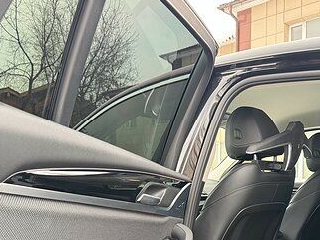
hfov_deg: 45.4
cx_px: 200
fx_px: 379
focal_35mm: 41
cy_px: 203
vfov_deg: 33.8
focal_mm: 6.76
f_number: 1.78
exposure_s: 1/60
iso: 250
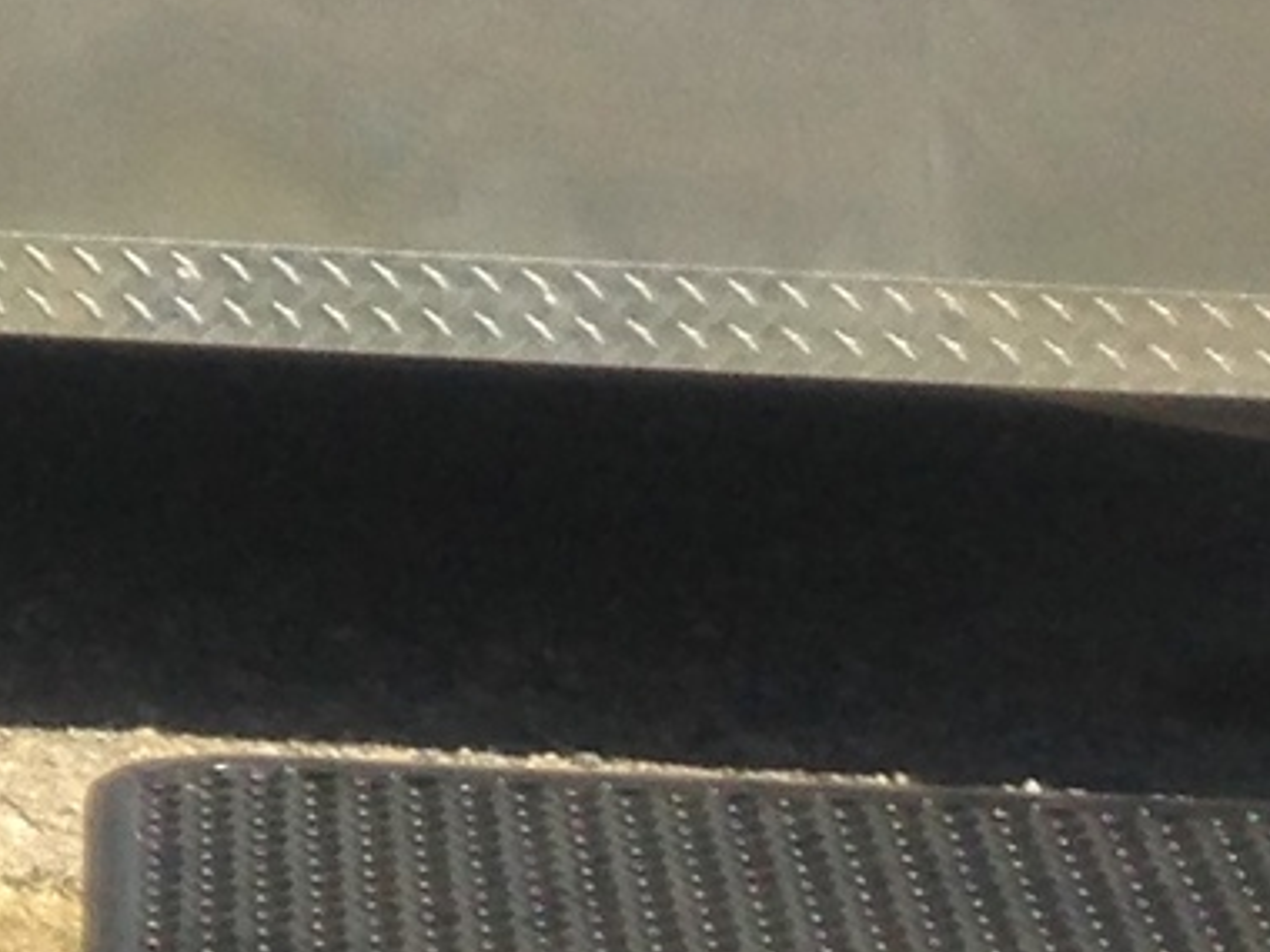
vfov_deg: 6.4
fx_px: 7961
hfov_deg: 8.4
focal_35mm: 217
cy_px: -1625
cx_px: -1661
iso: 50
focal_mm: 4.12
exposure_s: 1/1153
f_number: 2.4
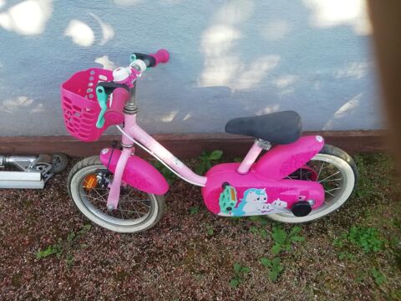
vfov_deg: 53.1
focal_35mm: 26
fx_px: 301
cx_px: 200
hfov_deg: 67.3
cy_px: 150
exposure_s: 1/100
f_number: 2.2
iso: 64
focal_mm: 3.21
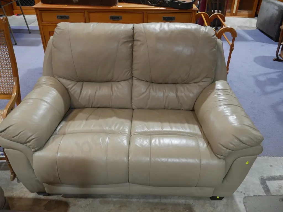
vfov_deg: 46.8
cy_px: 106
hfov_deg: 59.9
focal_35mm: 30
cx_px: 142
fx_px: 245
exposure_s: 1/60
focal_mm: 15
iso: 400
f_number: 3.6
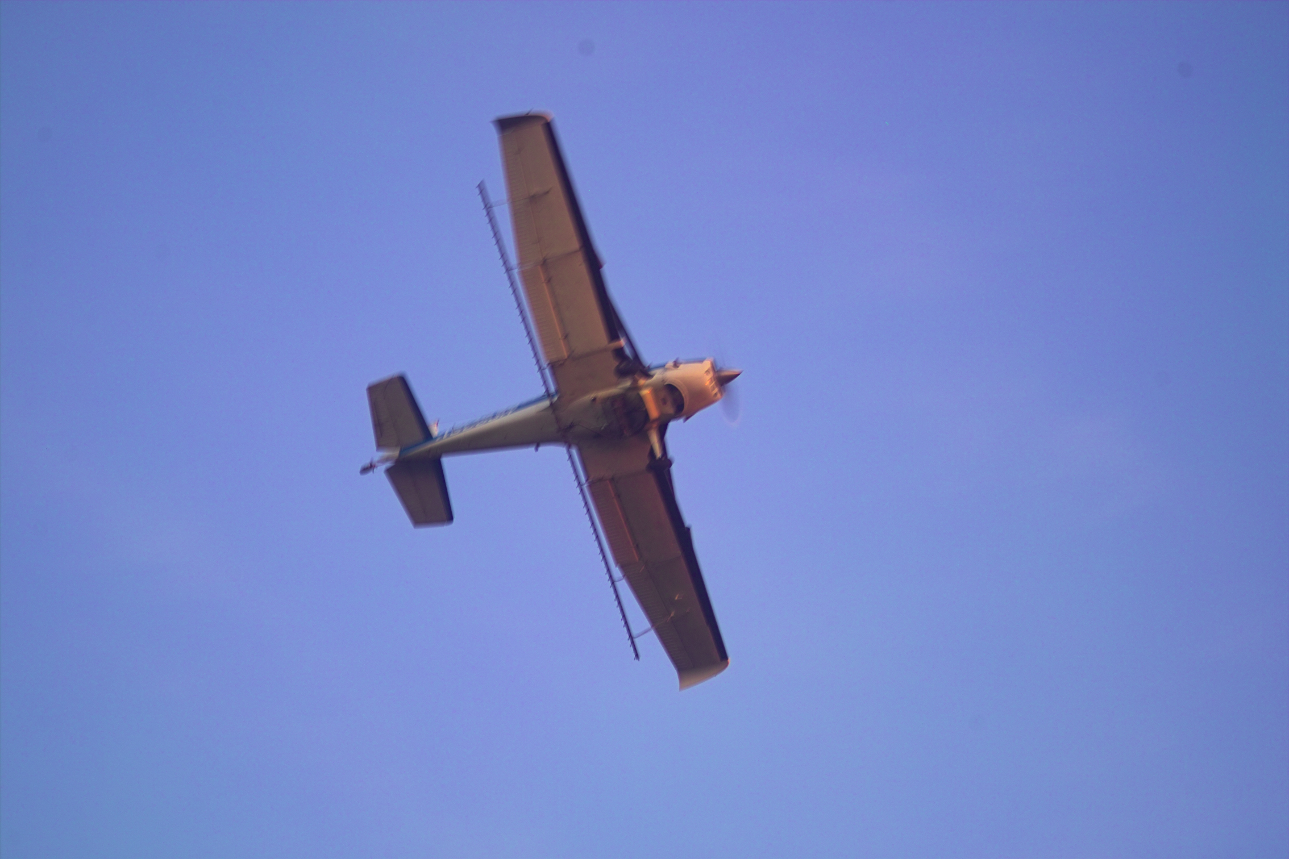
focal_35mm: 179
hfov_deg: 11.5
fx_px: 6409
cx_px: 644
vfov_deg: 7.7
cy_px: 430
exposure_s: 1/45
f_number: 2.8
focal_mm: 105
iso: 100
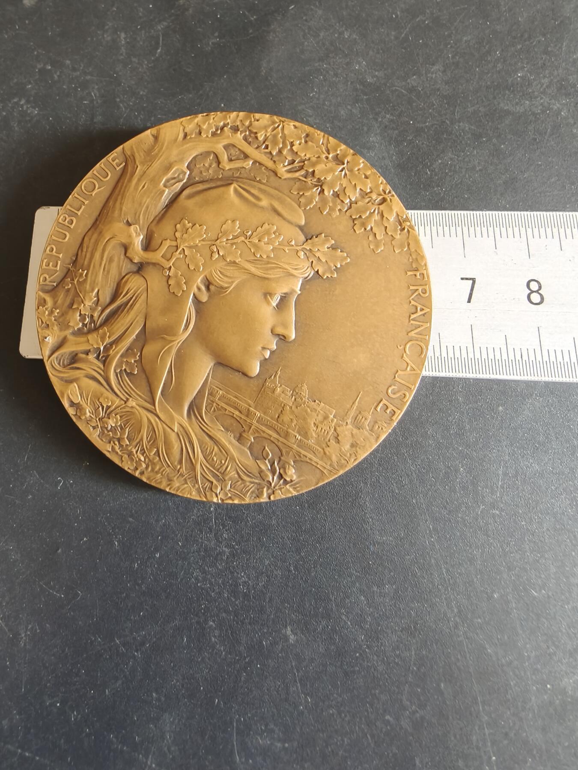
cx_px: 289
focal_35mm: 23
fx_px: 512
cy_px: 385
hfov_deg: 58.9
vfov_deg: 73.9
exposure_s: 1/33.3
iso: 800
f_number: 2
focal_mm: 2.32
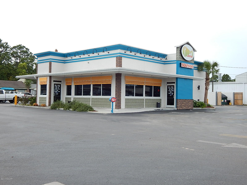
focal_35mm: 38
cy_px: 92
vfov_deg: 37.7
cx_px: 124
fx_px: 271
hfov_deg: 49.0
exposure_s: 1/640
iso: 125
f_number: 3.4
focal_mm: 6.8
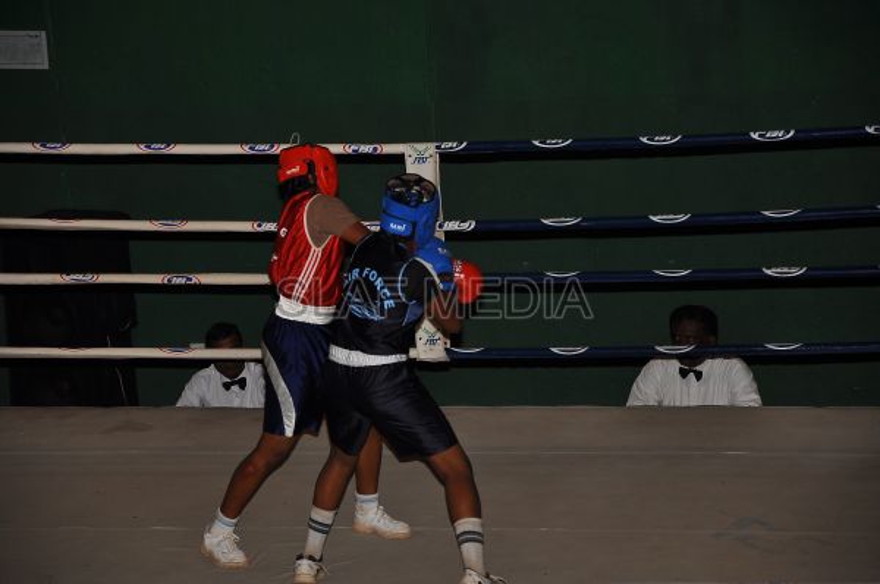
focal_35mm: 158
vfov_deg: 8.7
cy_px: 292
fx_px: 3844
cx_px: 440
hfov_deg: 13.1
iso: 200
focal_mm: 105
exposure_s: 1/90
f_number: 5.6
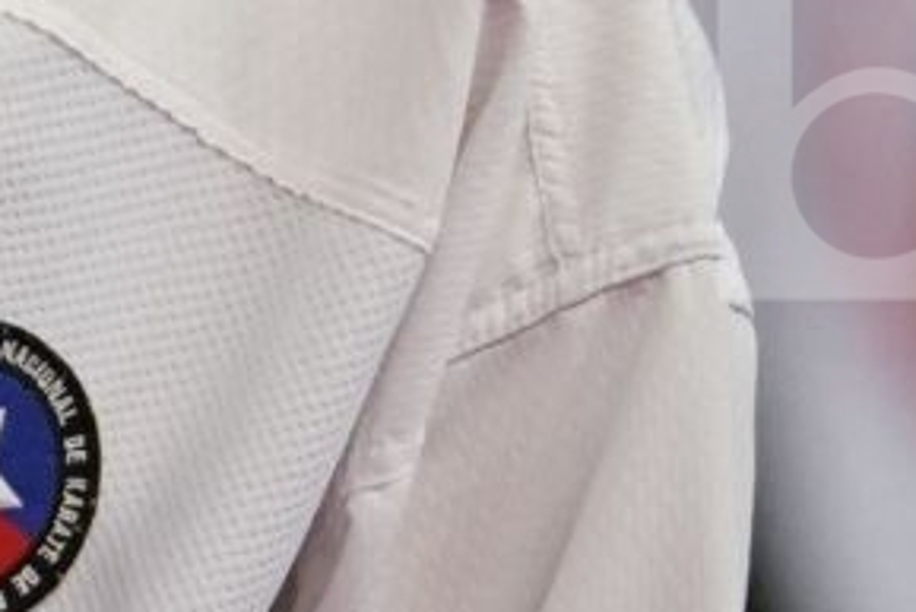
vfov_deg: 0.7
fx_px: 46763
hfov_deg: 1.1
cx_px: -1135
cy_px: -1116
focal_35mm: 1837
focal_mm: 197
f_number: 2.8
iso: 2500
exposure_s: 1/1000
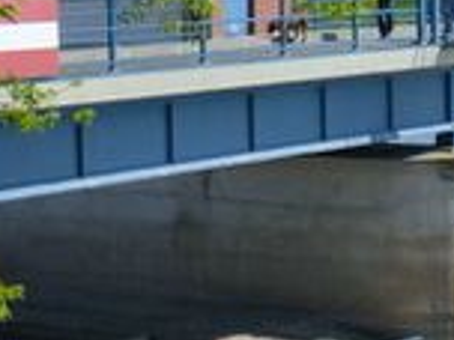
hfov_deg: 11.9
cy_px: 177
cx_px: 517
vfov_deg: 9.1
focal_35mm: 163
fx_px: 2138
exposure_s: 1/800
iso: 64
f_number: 3.8
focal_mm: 7.1
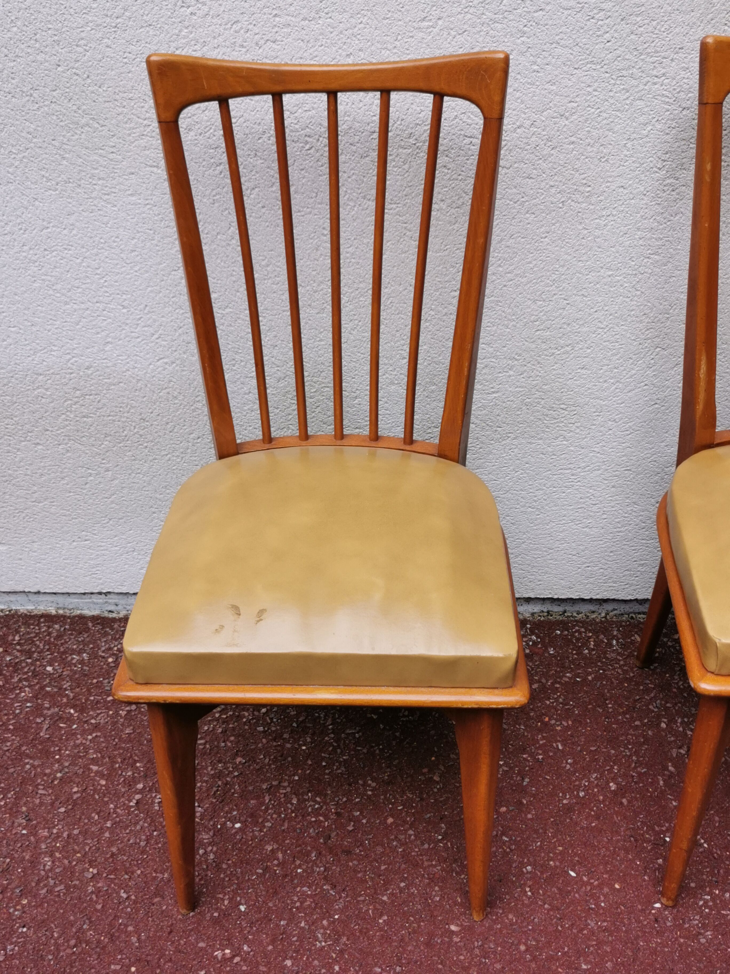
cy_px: 487
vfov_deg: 47.9
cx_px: 365
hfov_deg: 36.8
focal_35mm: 39
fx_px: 1097
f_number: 1.8
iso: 50
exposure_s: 1/663
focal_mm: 5.58
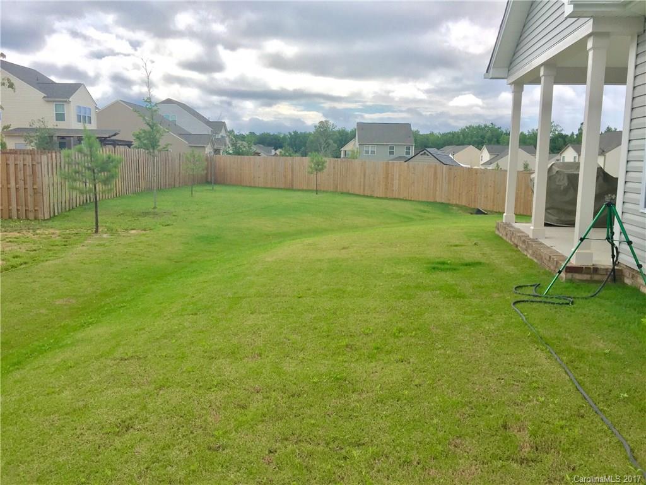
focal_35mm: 29
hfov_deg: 61.7
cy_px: 242
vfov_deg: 48.2
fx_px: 541
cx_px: 323
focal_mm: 4.15
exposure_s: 1/2198
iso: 32
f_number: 2.2
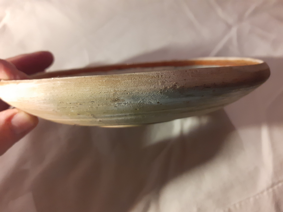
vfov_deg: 51.4
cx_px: 142
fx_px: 221
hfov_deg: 65.3
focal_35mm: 27
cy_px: 106
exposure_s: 1/33
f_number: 1.9
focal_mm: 3.6
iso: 200
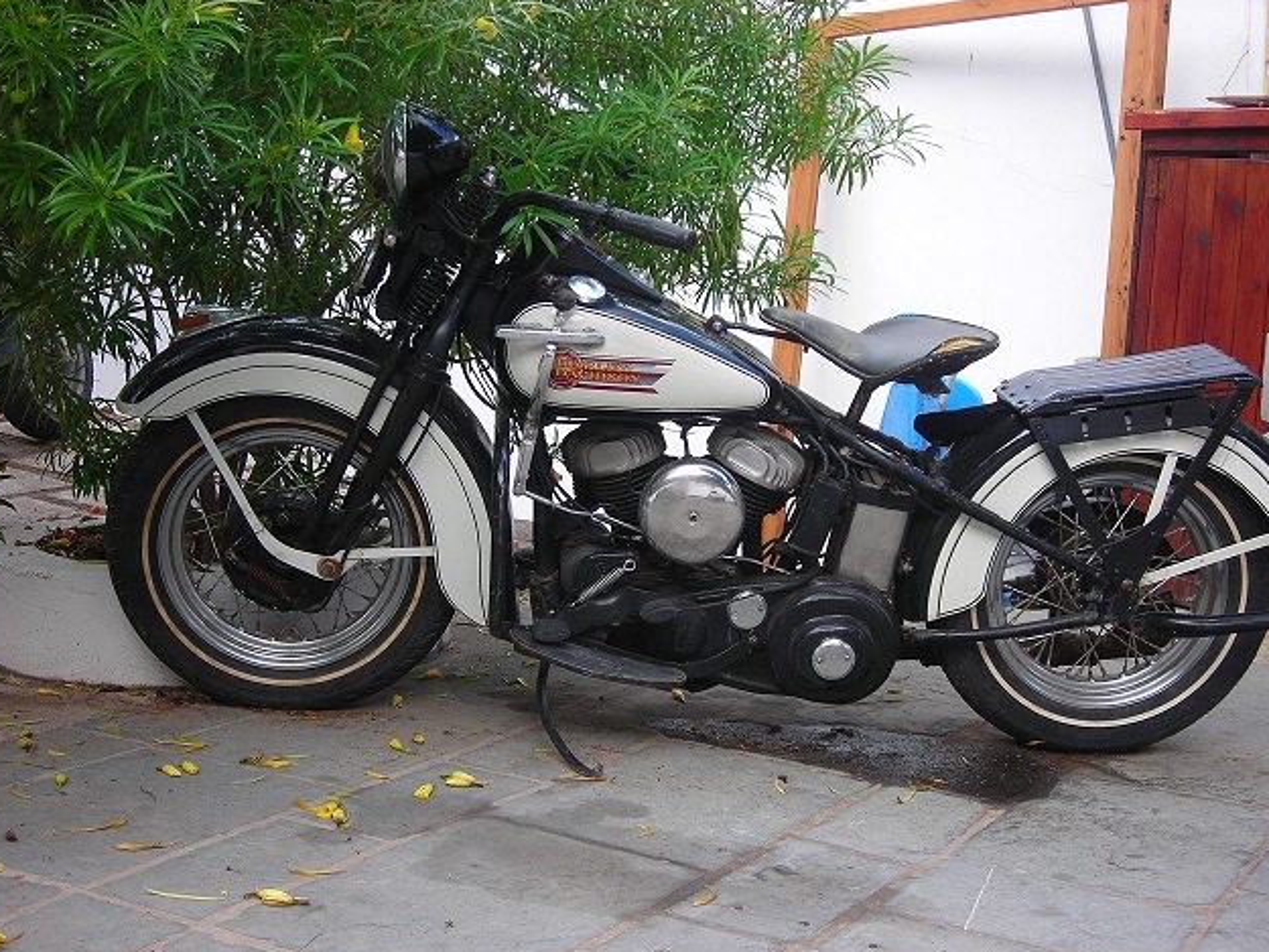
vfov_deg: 25.7
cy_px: 489
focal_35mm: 57
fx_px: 2090
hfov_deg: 33.8
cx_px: 631
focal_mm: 9.1
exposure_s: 1/89.8
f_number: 3.6
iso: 50
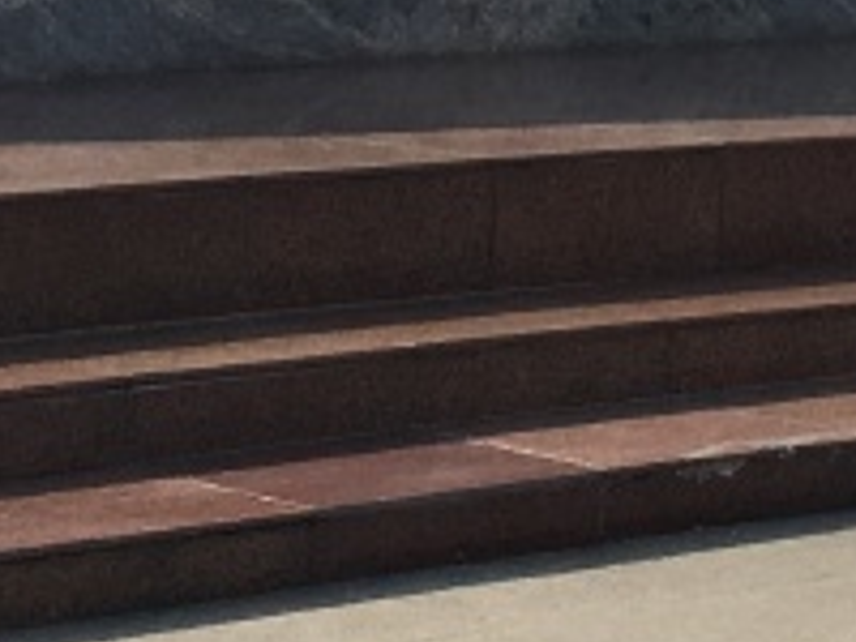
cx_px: 1027
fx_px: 4303
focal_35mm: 174
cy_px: -1002
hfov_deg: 11.1
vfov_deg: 7.8
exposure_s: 1/1012
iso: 25
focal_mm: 4.15
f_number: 2.2
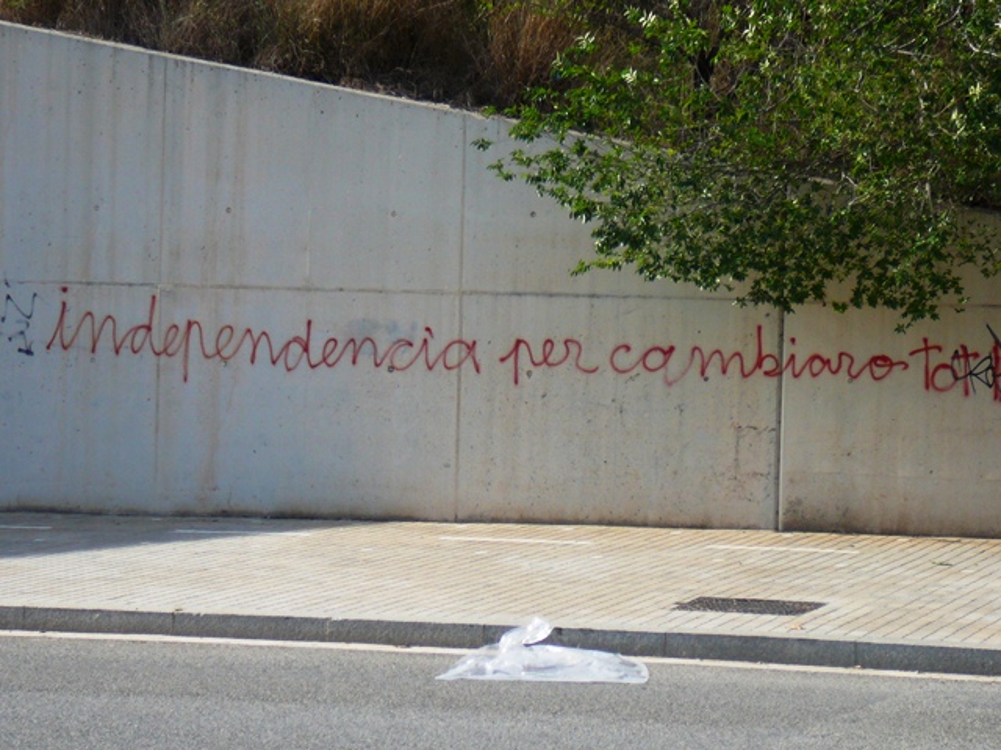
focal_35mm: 112
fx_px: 3239
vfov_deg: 13.2
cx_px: 500
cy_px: 375
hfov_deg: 17.6
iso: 80
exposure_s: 1/500
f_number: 3.9
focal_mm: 16.6
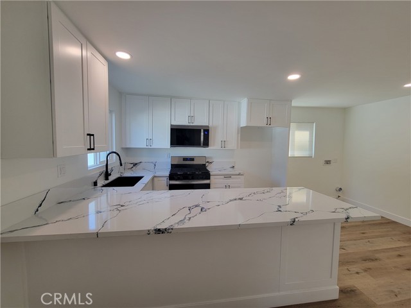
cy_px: 154
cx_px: 206
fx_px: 154
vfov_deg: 89.9
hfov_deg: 106.2
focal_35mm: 13
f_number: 2.2
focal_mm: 2.2
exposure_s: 1/60
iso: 80
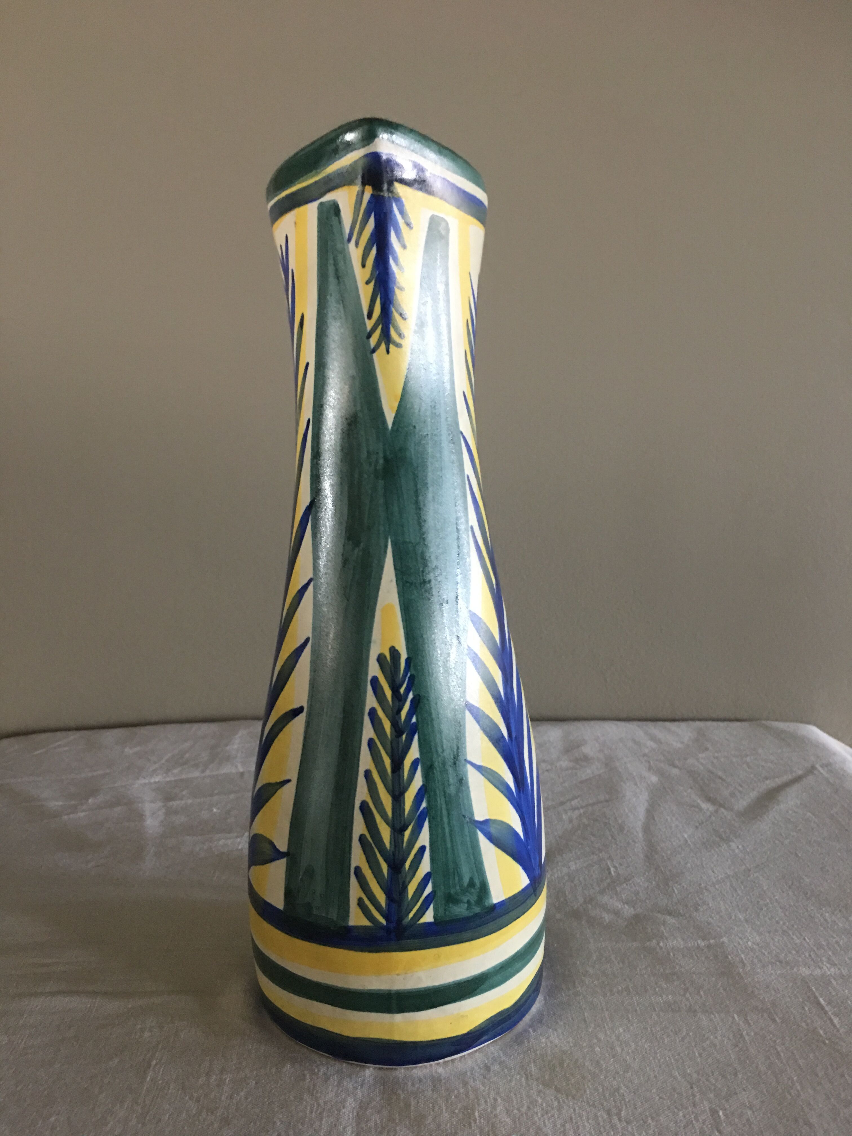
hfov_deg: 48.2
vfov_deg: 61.7
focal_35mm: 29
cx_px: 426
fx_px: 952
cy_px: 568
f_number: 2.2
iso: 125
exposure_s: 1/17
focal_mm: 4.15
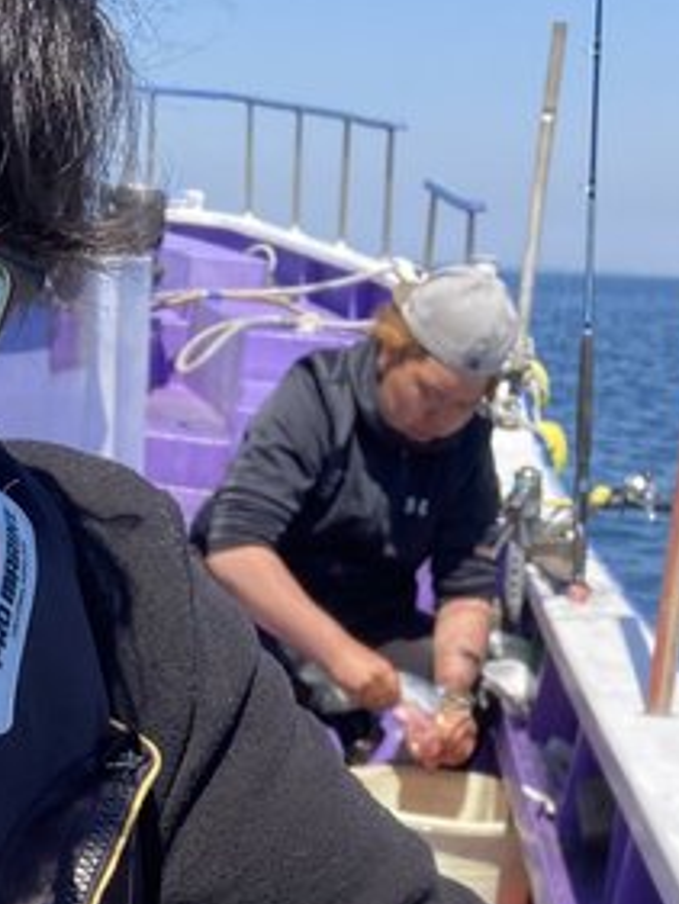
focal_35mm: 85
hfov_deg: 17.2
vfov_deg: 21.3
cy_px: 1094
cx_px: 135
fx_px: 2221
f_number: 1.8
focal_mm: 3.99
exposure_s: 1/1000
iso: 20
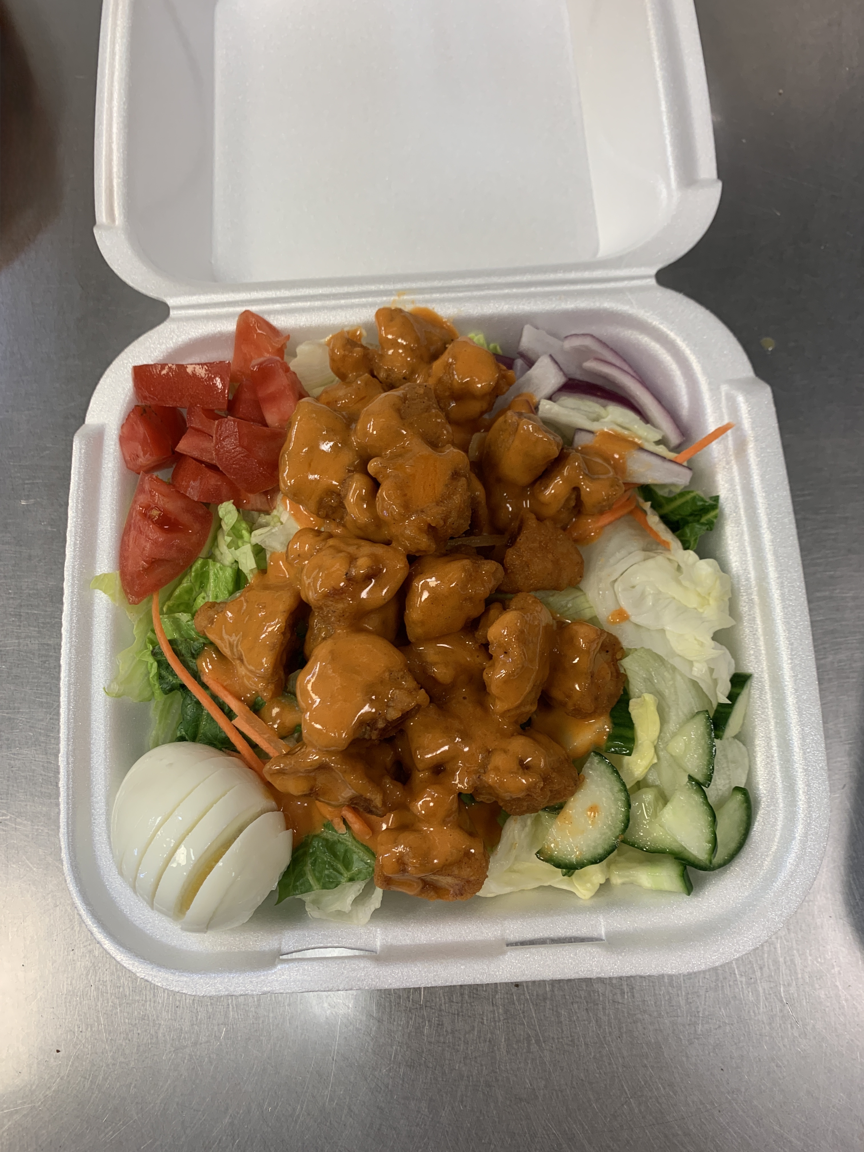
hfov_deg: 53.1
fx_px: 865
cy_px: 576
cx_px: 432
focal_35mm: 26
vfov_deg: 67.3
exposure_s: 1/60
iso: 50
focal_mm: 4.25
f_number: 1.8
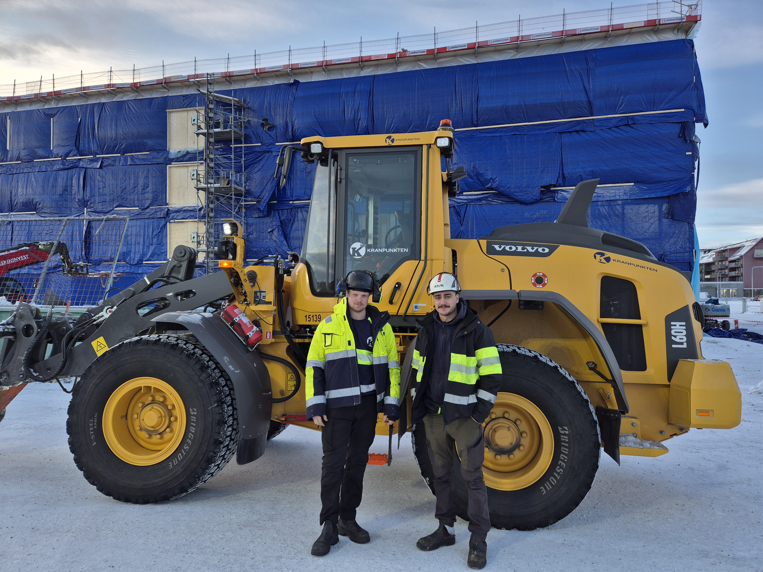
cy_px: 286
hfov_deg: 73.9
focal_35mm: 23
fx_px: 507
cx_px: 382
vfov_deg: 58.9
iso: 40
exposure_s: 1/180
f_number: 1.8
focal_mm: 5.4
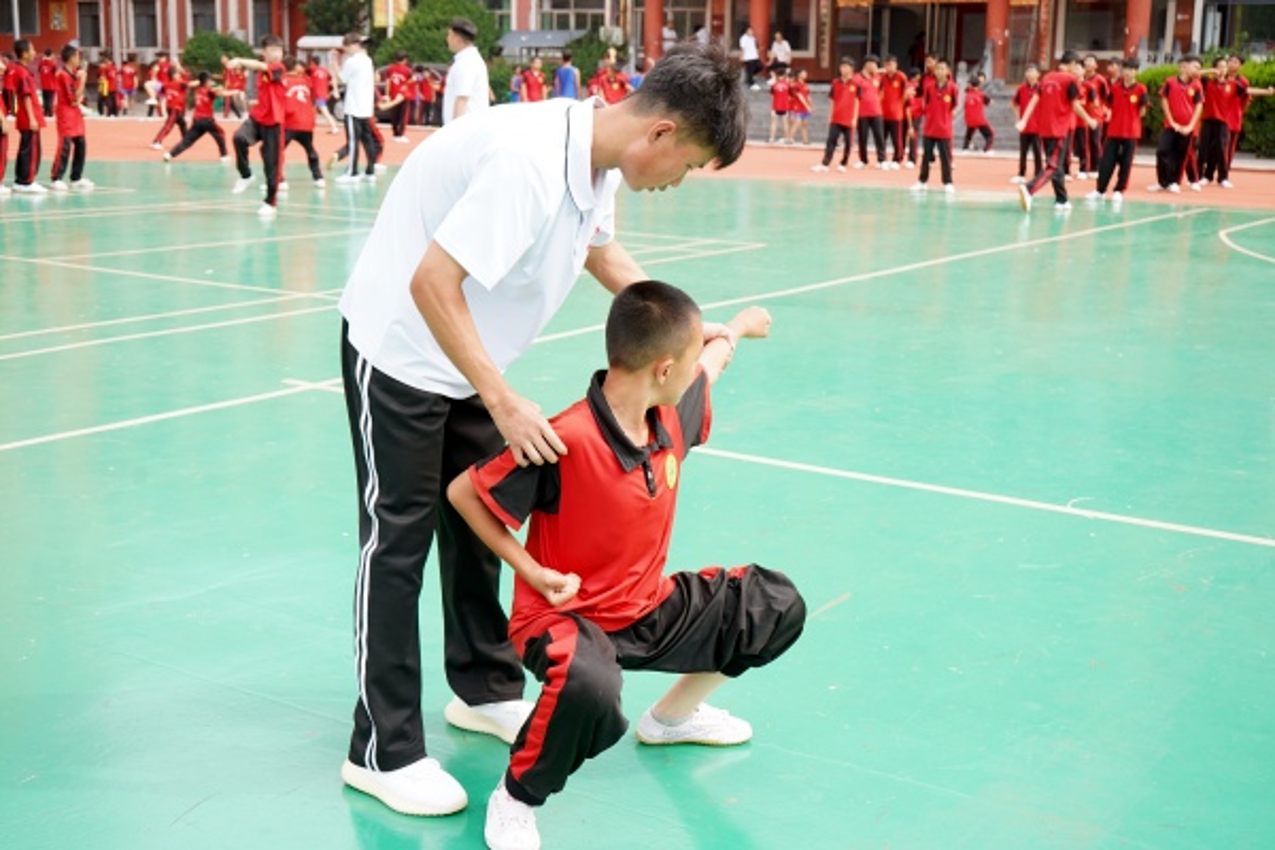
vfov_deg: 30.5
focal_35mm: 44
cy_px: 425
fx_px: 1558
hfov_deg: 44.5
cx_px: 638
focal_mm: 44
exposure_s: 1/125
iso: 100
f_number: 6.3
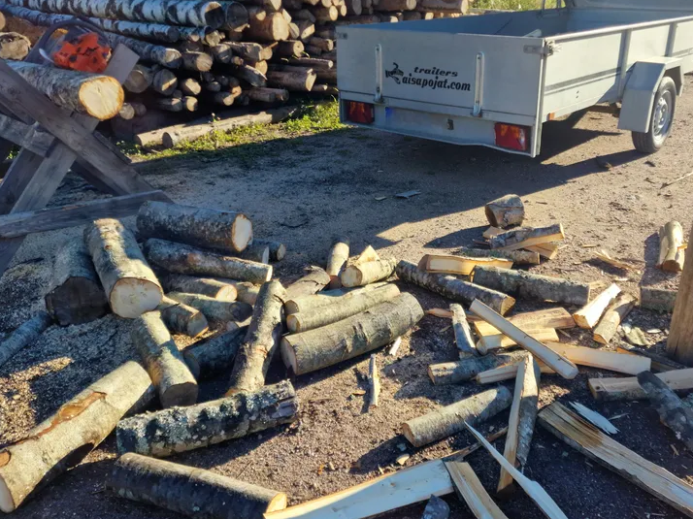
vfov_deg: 42.9
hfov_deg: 55.1
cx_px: 404
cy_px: 230
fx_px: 660
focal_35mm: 33
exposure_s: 1/400
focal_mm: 6.4
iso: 50
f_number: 1.8
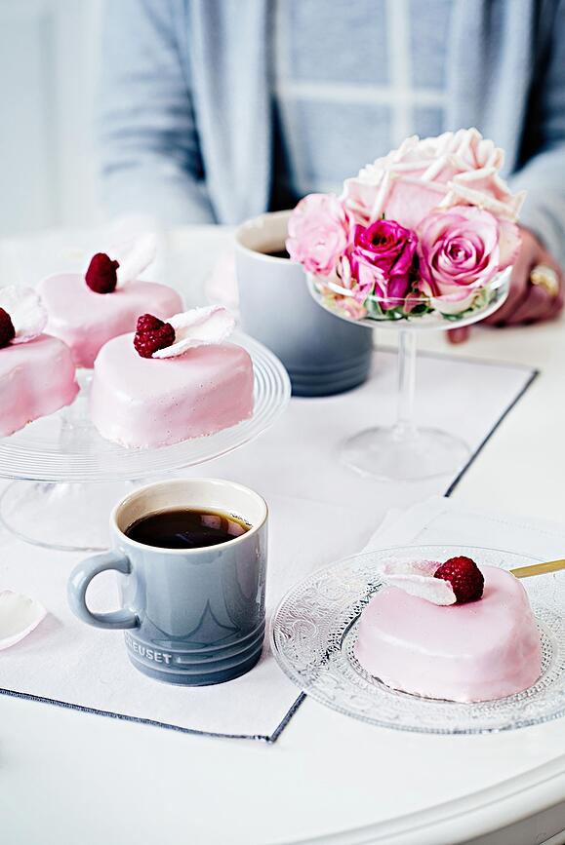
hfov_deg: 16.1
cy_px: 422
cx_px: 282
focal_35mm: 85
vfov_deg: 23.9
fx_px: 1998
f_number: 4
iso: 80
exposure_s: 1/200
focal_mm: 85
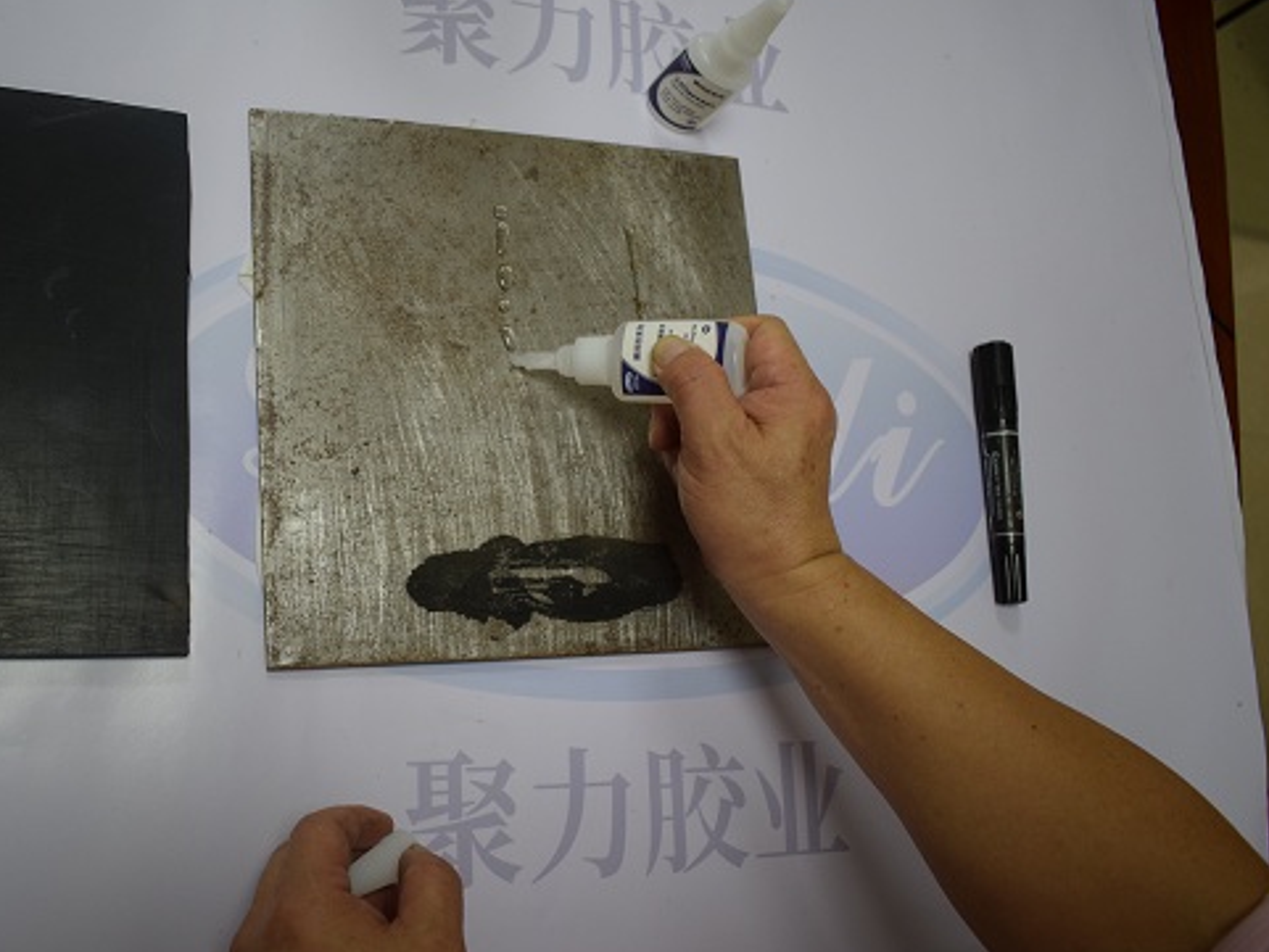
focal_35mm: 36
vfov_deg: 39.7
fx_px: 1320
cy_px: 451
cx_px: 522
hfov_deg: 51.1
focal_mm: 20
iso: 640
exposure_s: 1/80
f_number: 3.5
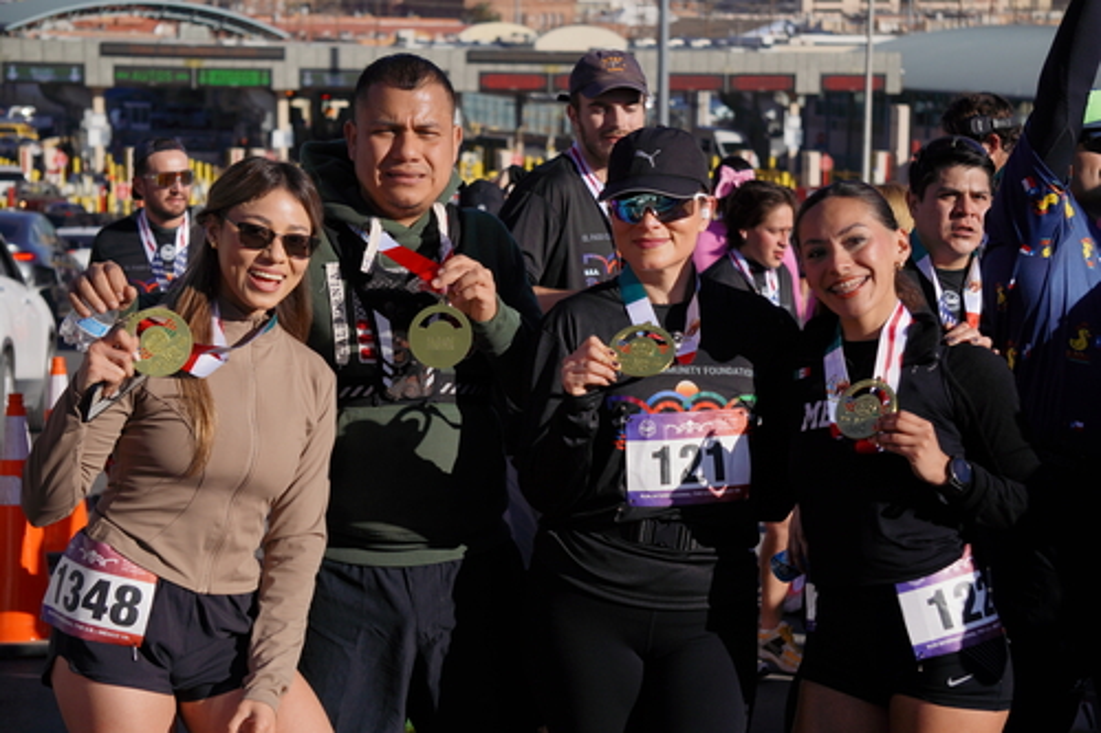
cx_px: 550
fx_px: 2797
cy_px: 366
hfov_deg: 22.3
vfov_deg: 14.9
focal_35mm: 92
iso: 100
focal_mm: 61
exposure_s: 1/2000
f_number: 5.6
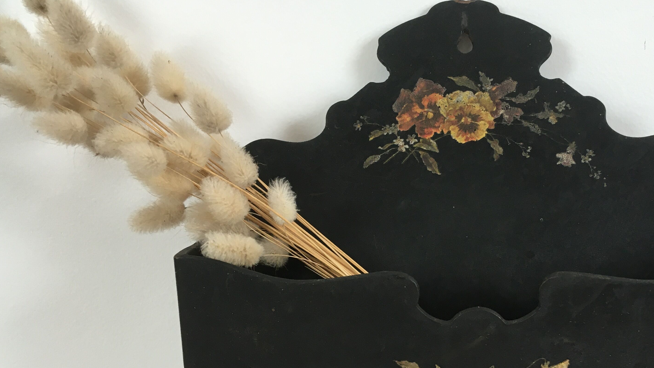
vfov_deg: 26.3
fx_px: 780
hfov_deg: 45.1
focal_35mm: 45
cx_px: 409
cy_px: 251
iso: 40
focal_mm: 4.15
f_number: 2.2
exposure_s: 1/33
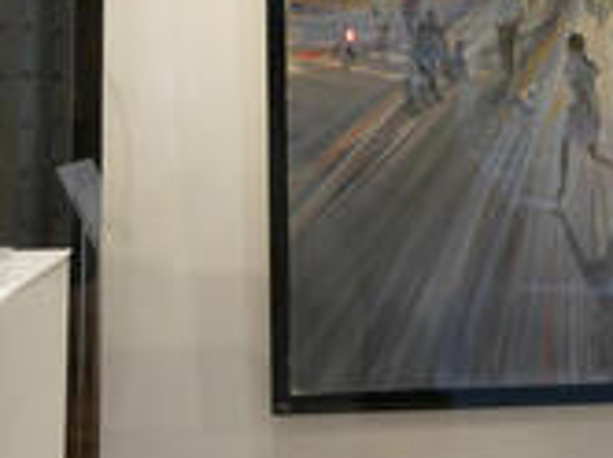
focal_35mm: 58
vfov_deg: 23.8
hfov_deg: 33.2
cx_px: 351
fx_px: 1026
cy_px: -26
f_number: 3.3
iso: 320
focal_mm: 4.3
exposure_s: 1/60
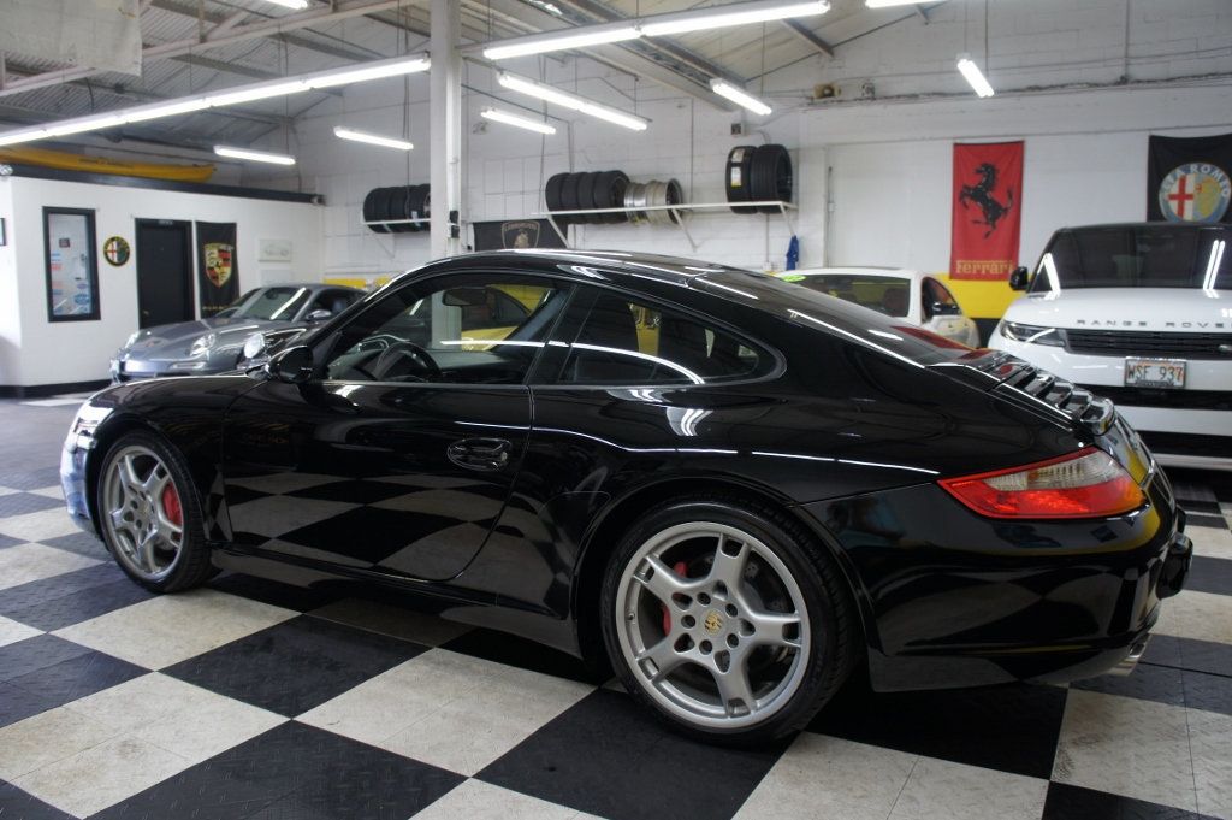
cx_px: 616
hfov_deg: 67.4
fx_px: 923
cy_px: 410
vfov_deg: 47.9
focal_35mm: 27
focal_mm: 18
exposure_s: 1/30
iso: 200
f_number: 3.5
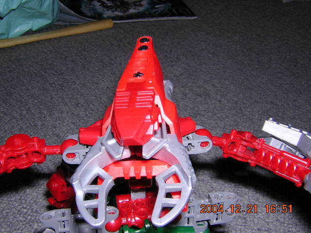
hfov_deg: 43.9
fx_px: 386
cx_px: 156
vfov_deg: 33.6
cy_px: 116
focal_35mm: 43
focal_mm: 5.6
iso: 100
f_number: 5.6
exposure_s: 1/60.1
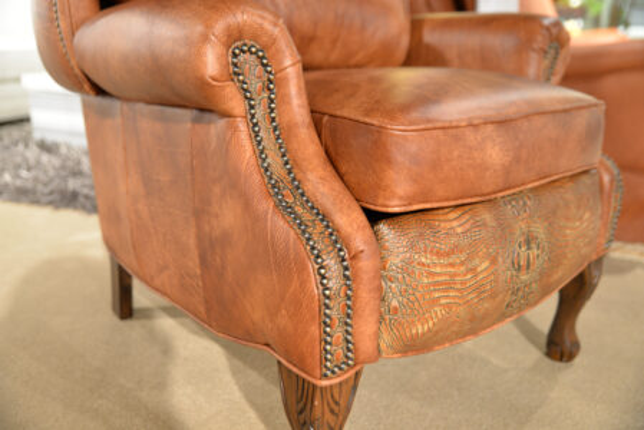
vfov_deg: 37.9
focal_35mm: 35
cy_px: 215
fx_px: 626
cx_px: 322
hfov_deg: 54.4
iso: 1600
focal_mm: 35
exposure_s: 1/30
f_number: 2.8
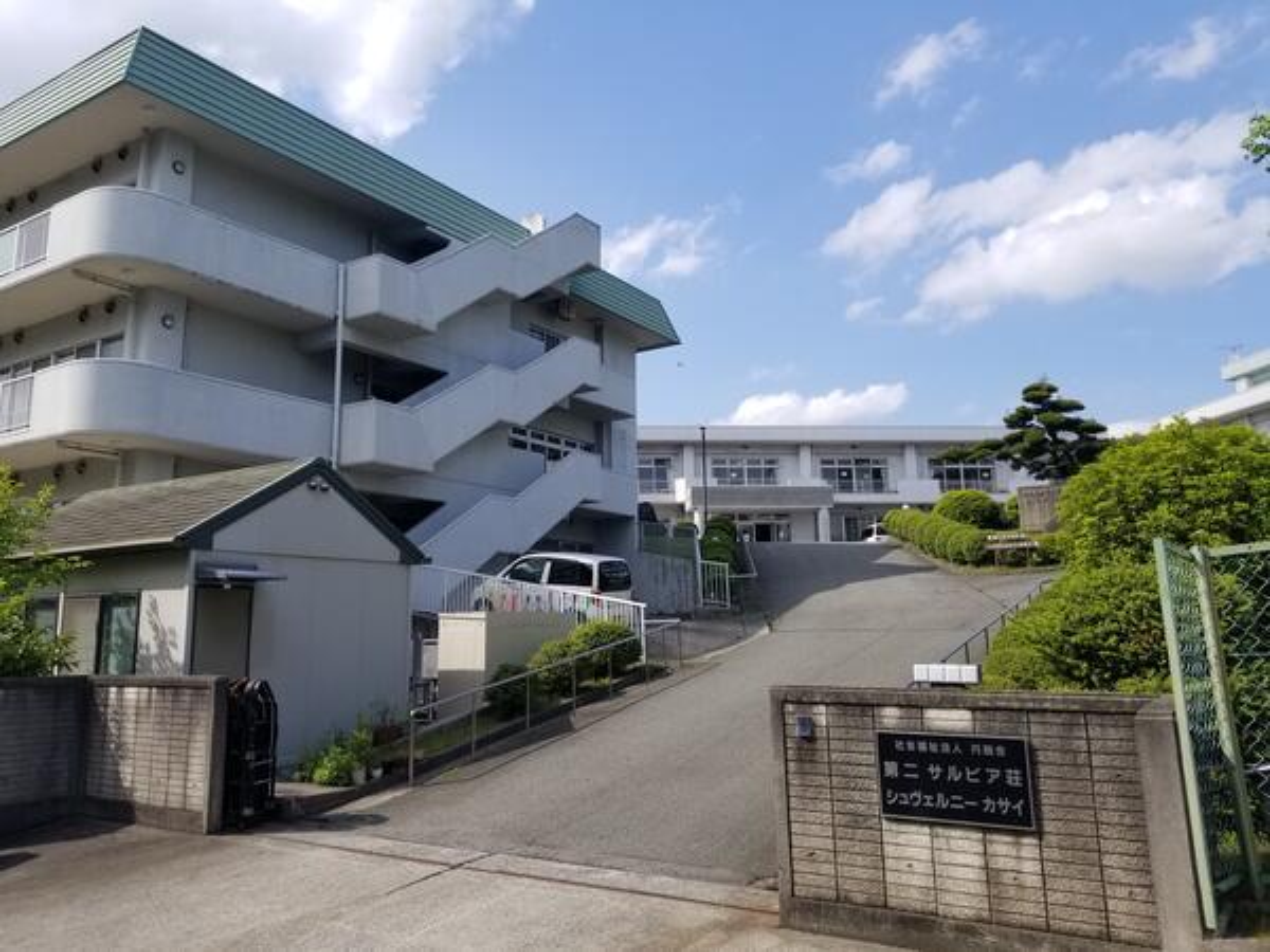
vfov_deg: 53.1
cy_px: 476
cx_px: 635
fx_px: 954
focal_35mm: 26
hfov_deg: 67.3
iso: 50
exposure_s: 1/2028
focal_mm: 4.25
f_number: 1.7
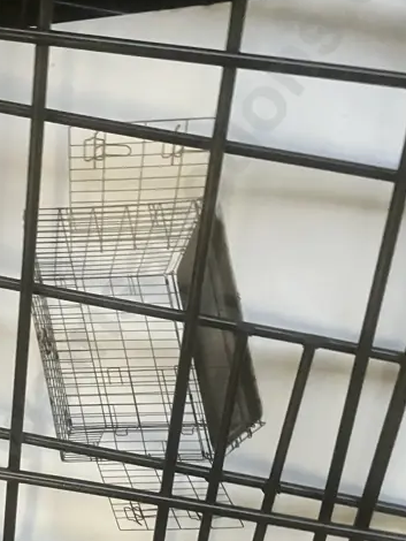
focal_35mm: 61
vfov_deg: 31.6
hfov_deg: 23.8
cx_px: 113
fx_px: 953
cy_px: 310
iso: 640
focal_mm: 3.99
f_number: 1.8
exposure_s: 1/30
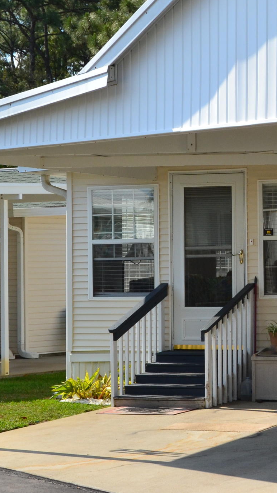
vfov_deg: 20.7
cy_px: 219
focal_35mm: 103
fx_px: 1345
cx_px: 374
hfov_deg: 11.4
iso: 400
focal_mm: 30
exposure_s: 1/400
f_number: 11
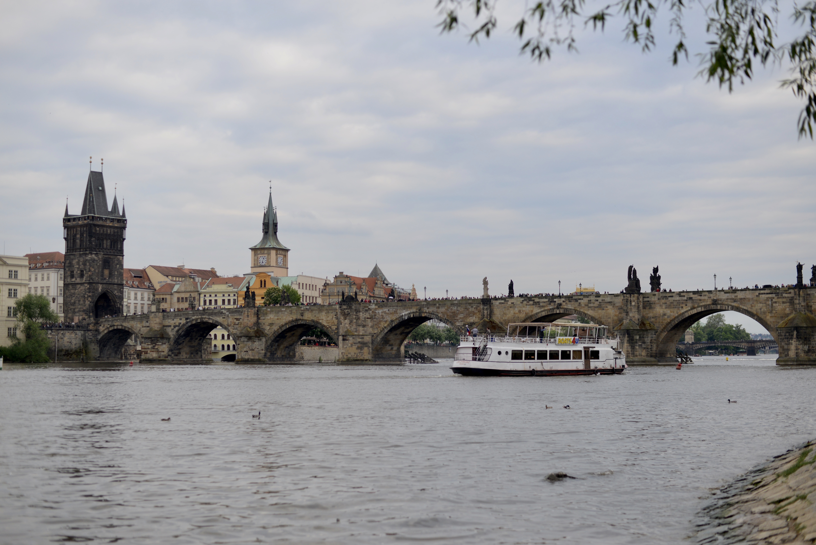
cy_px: 272
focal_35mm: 50
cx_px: 408
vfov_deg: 27.0
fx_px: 1134
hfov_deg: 39.6
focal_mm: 50
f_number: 2
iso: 400
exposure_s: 1/4000
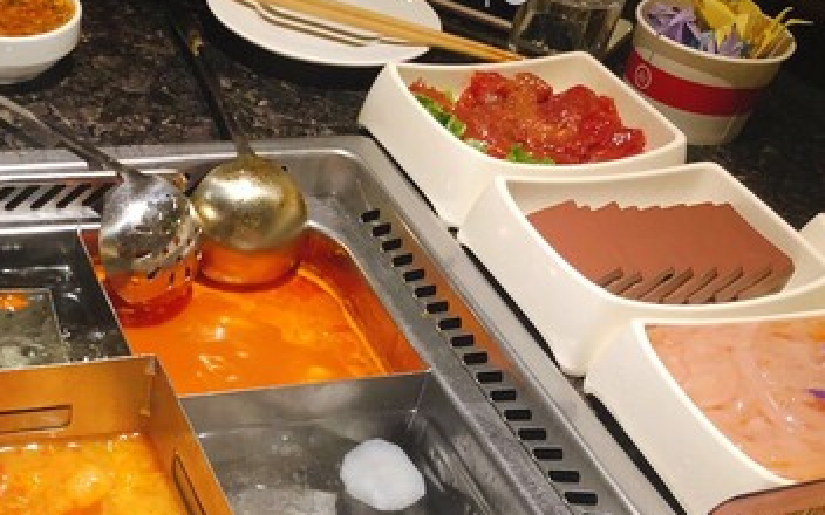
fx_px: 1327
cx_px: 89
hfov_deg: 32.9
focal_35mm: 59
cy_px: 487
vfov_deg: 21.4
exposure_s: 1/33
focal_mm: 3.99
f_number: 1.8
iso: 40
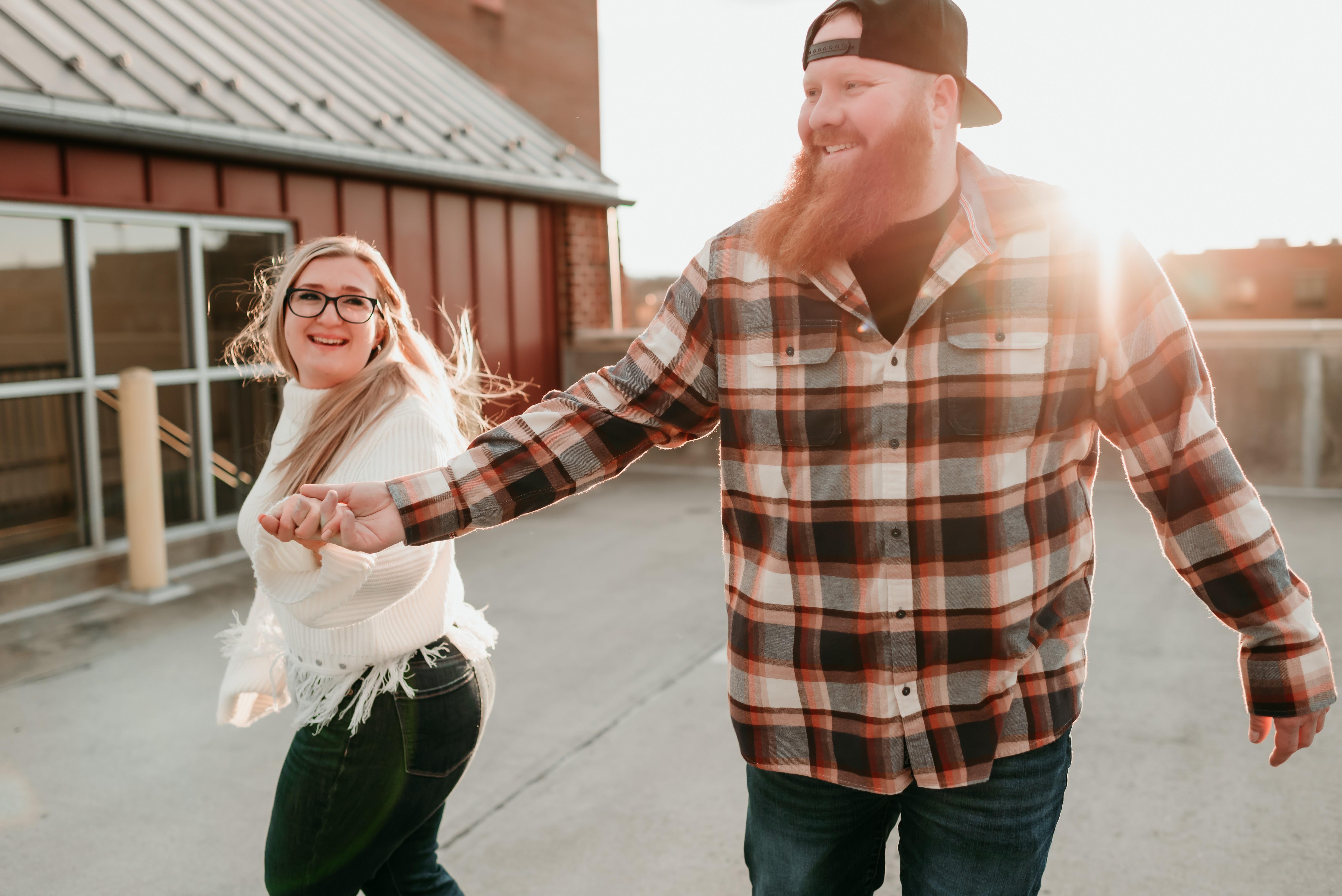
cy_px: 448
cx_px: 671
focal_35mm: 35
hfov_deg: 54.4
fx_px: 1305
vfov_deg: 37.9
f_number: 2.2
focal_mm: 35
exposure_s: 1/1000
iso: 250
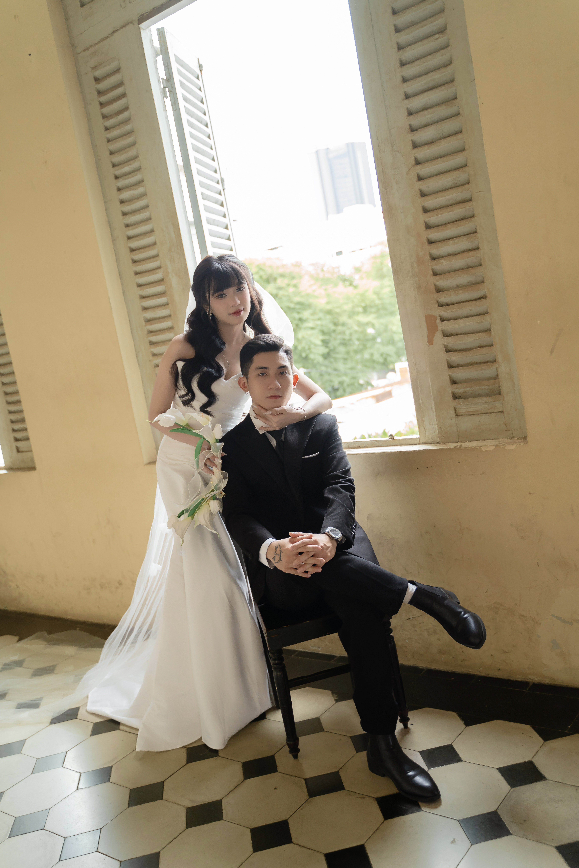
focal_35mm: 33
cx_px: 290
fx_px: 796
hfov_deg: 40.0
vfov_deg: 57.2
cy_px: 434
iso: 500
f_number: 2.8
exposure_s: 1/125
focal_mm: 33
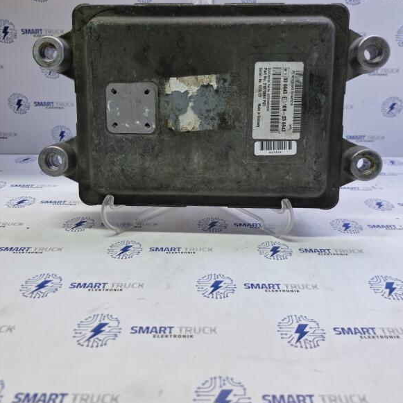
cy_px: 164
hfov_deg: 57.3
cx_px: 206
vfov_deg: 56.9
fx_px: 369
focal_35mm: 28
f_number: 1.8
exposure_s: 1/50
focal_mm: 5.54
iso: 64
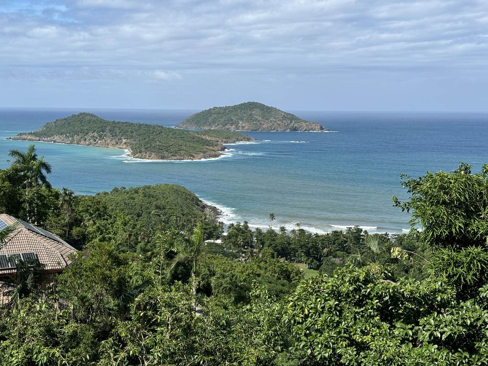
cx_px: 244
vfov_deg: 28.0
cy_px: 183
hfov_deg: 36.8
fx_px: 733
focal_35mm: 52
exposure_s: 1/2571
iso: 40
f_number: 1.6
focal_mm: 5.96
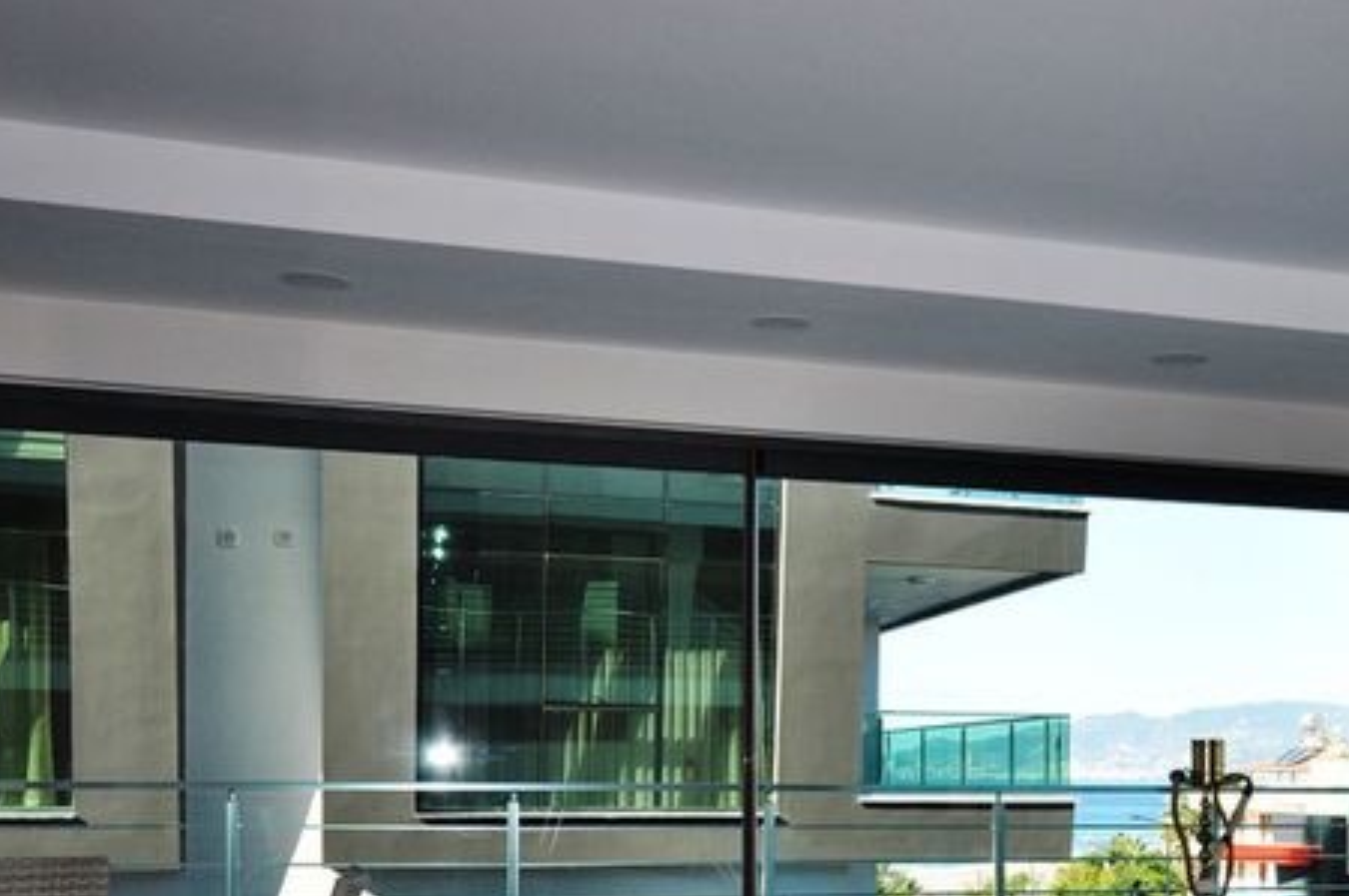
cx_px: 1067
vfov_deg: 27.3
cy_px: 742
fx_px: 1797
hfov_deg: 39.6
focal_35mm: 48
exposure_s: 1/200
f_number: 7.1
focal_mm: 18
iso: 200
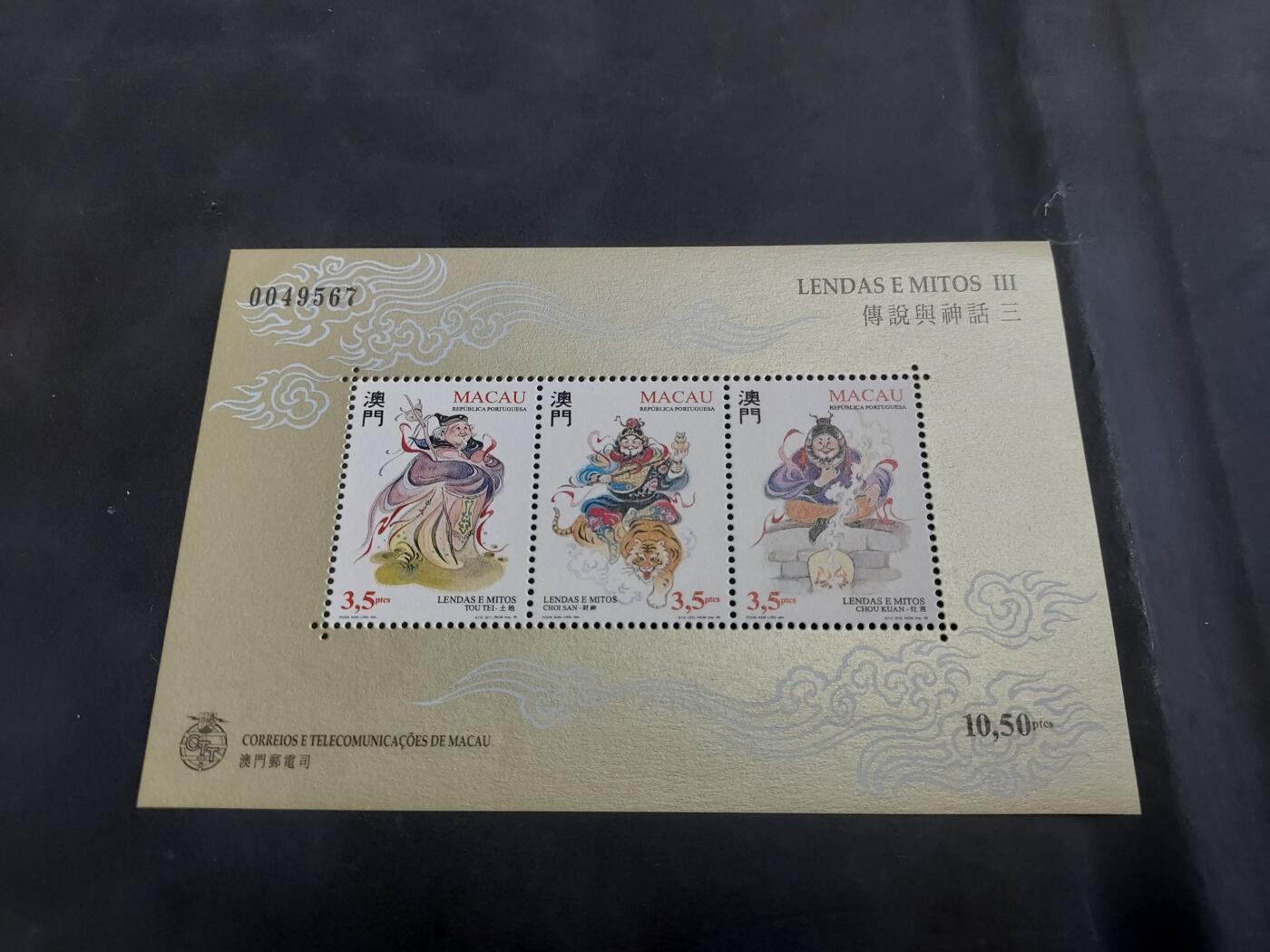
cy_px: 476
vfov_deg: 56.8
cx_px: 635
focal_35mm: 24
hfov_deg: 71.6
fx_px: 881
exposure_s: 1/60
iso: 100
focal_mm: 4.6
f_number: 1.8
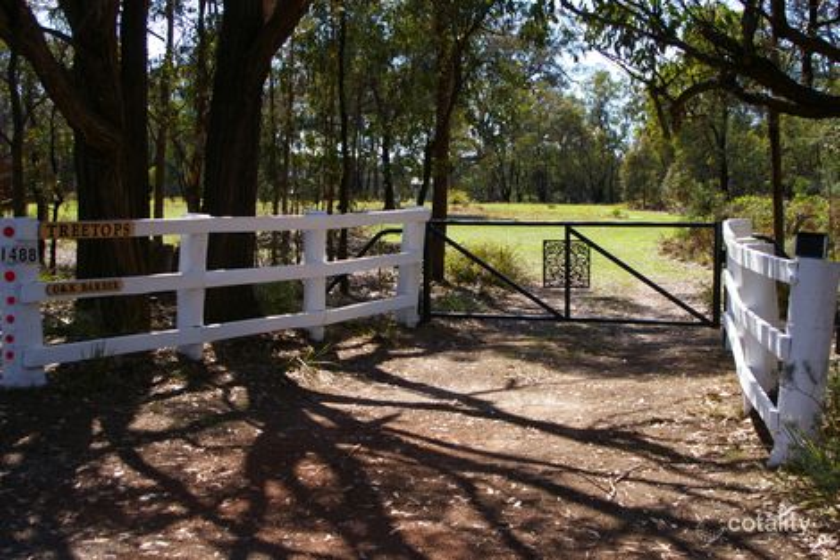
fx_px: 1120
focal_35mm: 48
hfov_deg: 41.1
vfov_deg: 28.1
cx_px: 420
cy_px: 280
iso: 200
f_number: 8
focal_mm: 32
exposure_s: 1/180
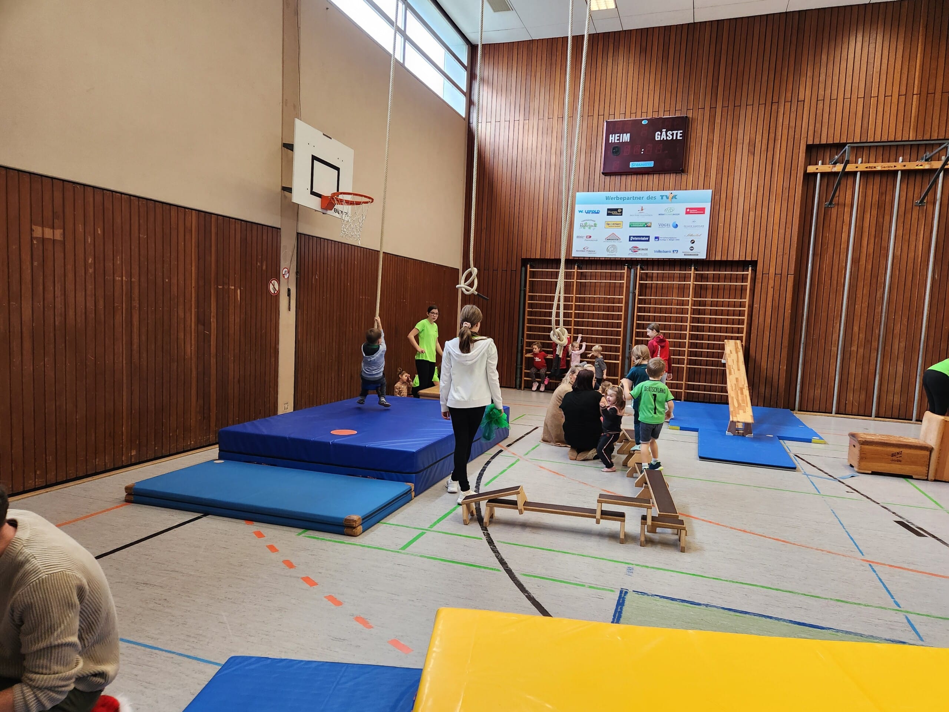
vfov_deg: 58.9
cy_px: 356
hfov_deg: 73.9
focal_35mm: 23
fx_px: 631
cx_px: 474
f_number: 1.8
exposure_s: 1/100
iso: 250
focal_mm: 5.4
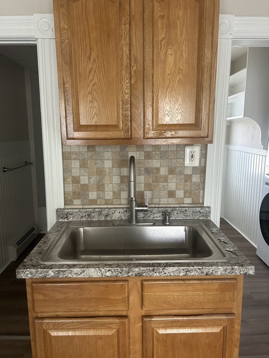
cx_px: 134
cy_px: 179
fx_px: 269
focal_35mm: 26
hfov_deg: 53.1
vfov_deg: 67.3
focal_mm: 5.7
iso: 160
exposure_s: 1/60
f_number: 1.5
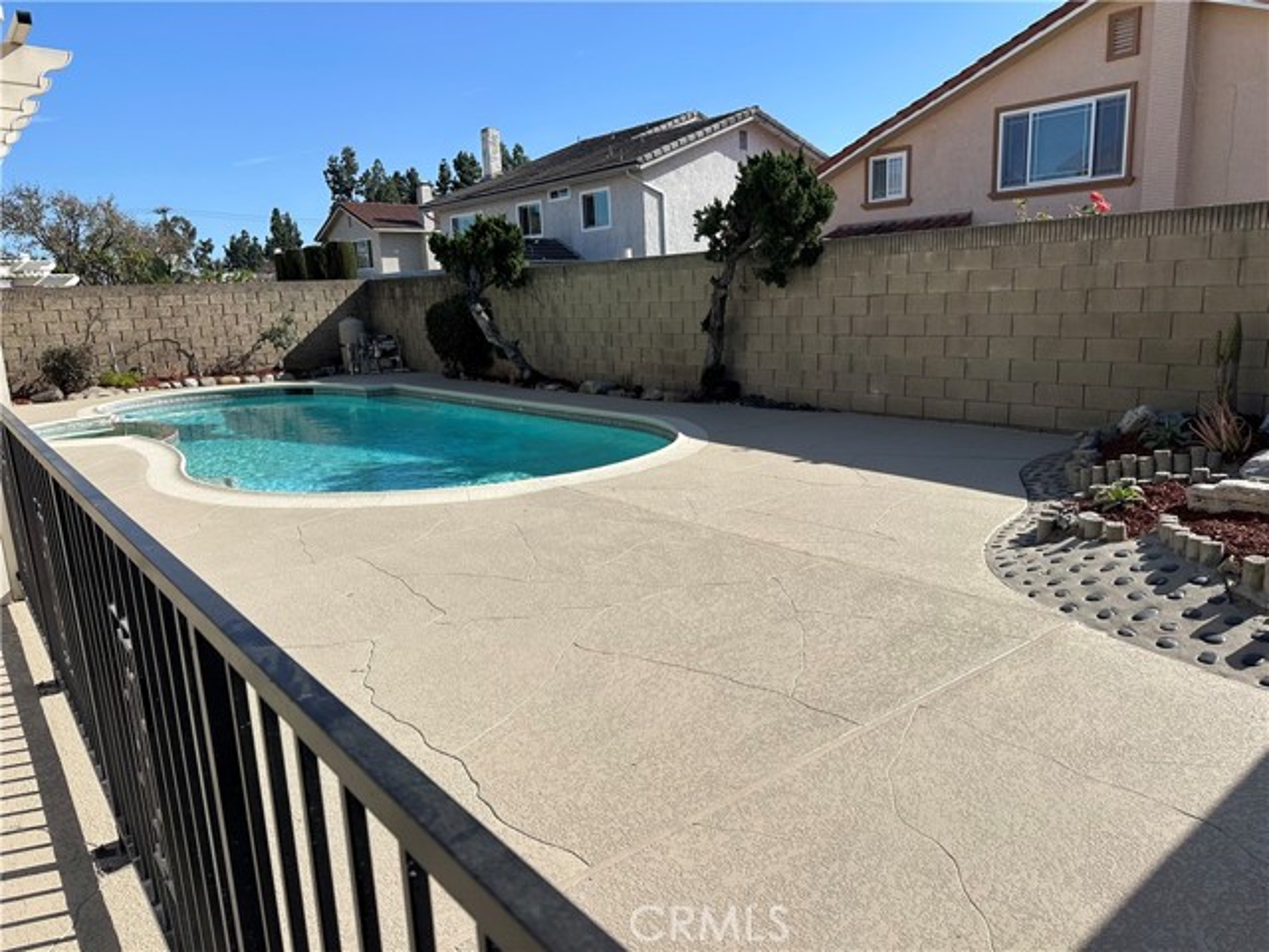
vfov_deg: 56.8
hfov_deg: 71.6
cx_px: 634
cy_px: 476
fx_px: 880
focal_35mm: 24
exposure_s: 1/5263
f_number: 1.78
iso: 80
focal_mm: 6.86
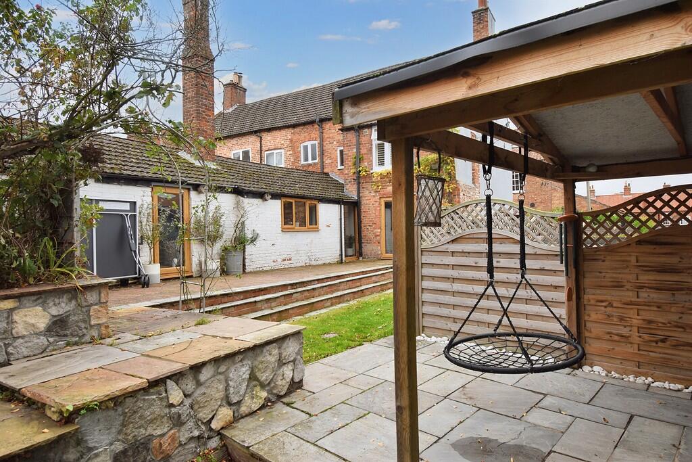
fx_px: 404
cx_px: 346
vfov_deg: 59.5
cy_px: 231
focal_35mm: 21
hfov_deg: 81.2
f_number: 6.3
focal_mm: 14
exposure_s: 1/160
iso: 100
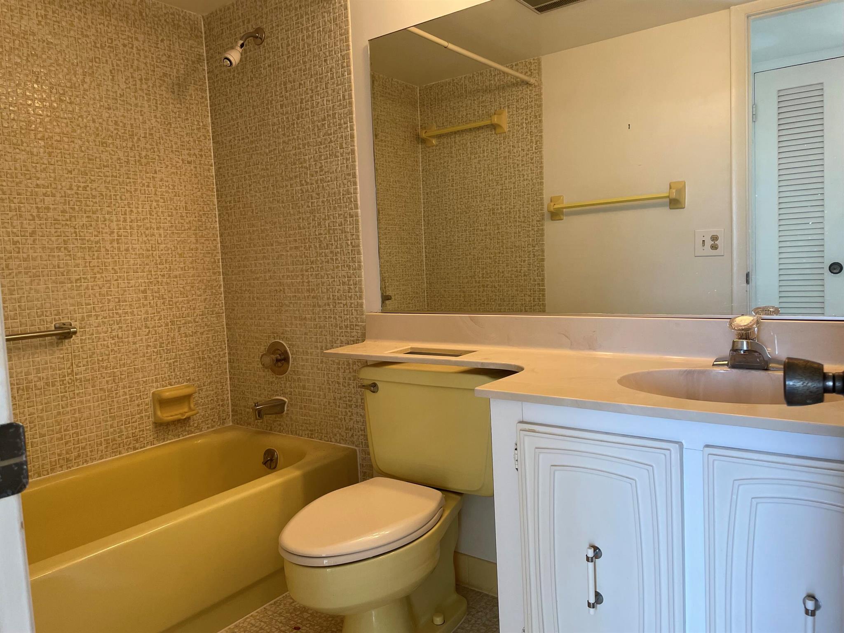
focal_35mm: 26
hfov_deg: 67.3
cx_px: 422
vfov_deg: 53.1
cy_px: 316
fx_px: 634
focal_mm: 4.2
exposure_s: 1/120
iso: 100
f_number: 1.6
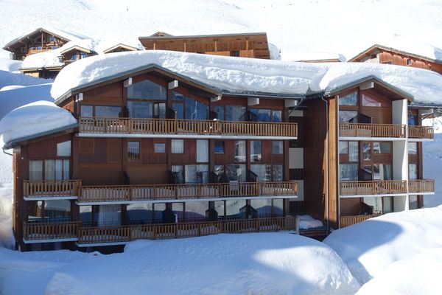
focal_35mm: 46
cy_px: 148
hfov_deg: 42.7
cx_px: 221
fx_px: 565
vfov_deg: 29.2
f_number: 4
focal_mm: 16.84
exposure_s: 1/125
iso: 125
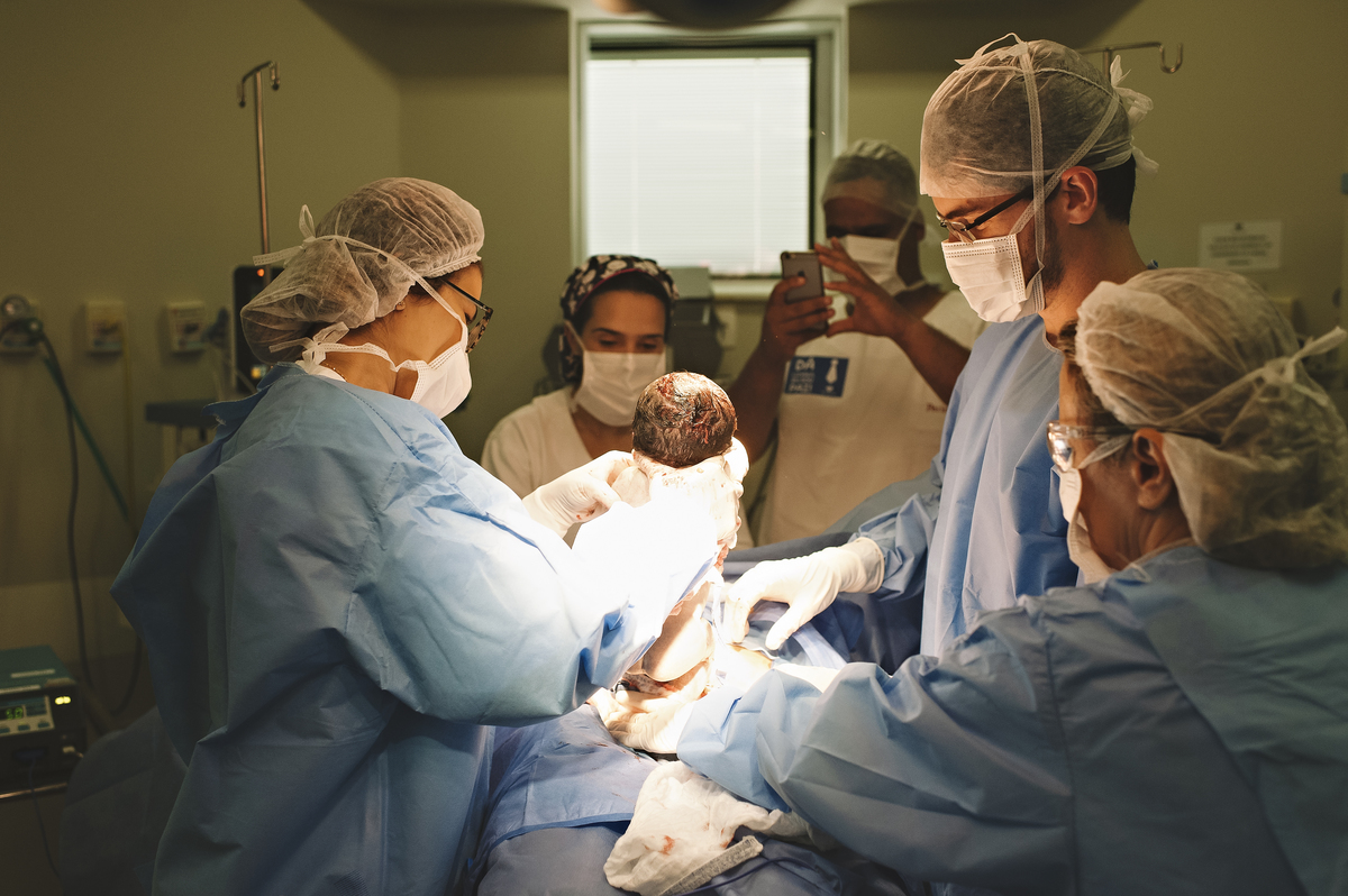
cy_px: 448
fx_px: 1309
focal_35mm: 35
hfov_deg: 54.5
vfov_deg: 37.8
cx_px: 674
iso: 1250
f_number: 3.2
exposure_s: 1/250
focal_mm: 35
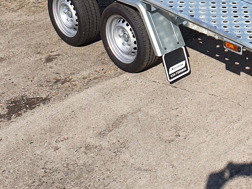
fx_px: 524
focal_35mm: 72
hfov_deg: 25.6
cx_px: 254
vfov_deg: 19.2
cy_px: -43
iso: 50
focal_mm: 4.32
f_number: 2.4
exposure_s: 1/1664
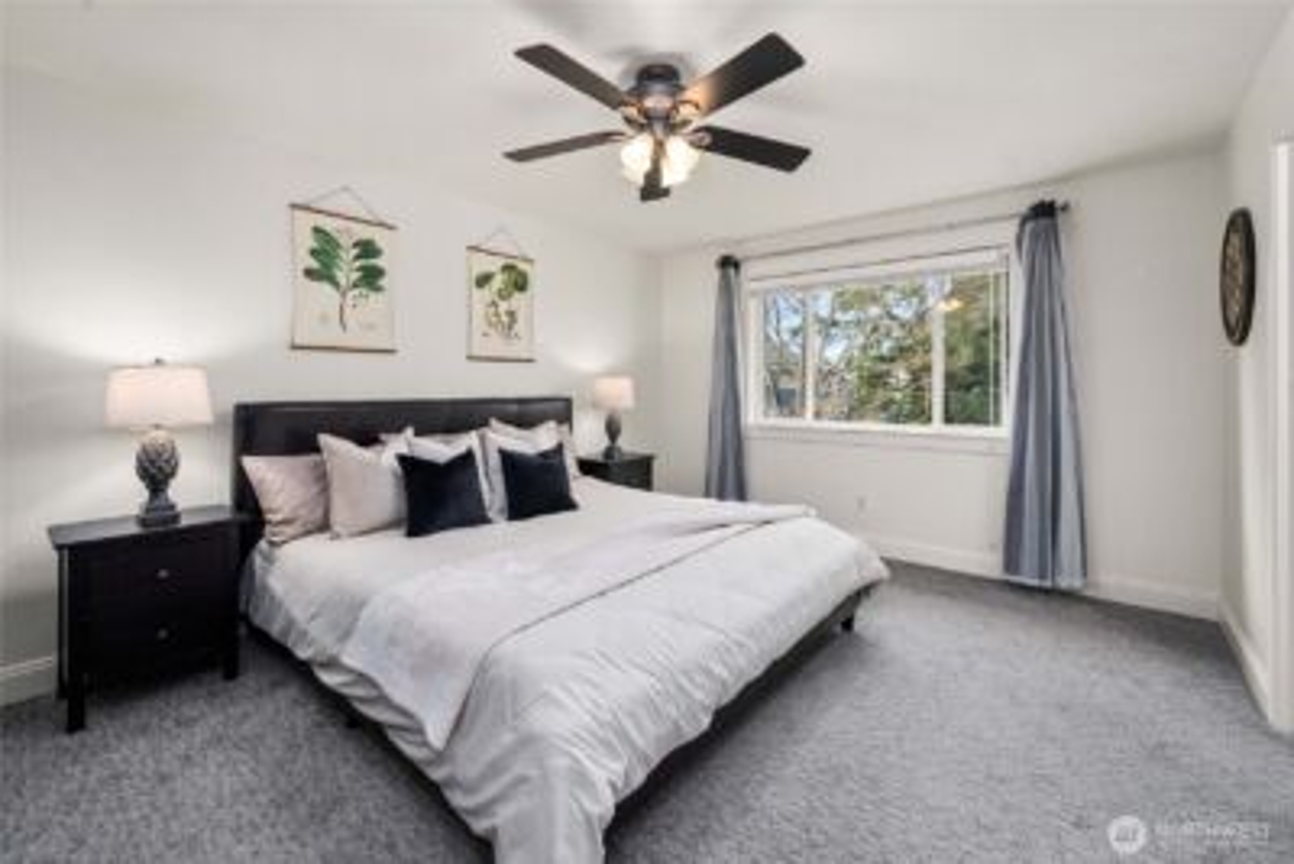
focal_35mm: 14
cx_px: 647
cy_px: 432
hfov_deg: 104.2
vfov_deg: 81.3
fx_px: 503
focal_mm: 14
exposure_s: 1/60
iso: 125
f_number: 7.1
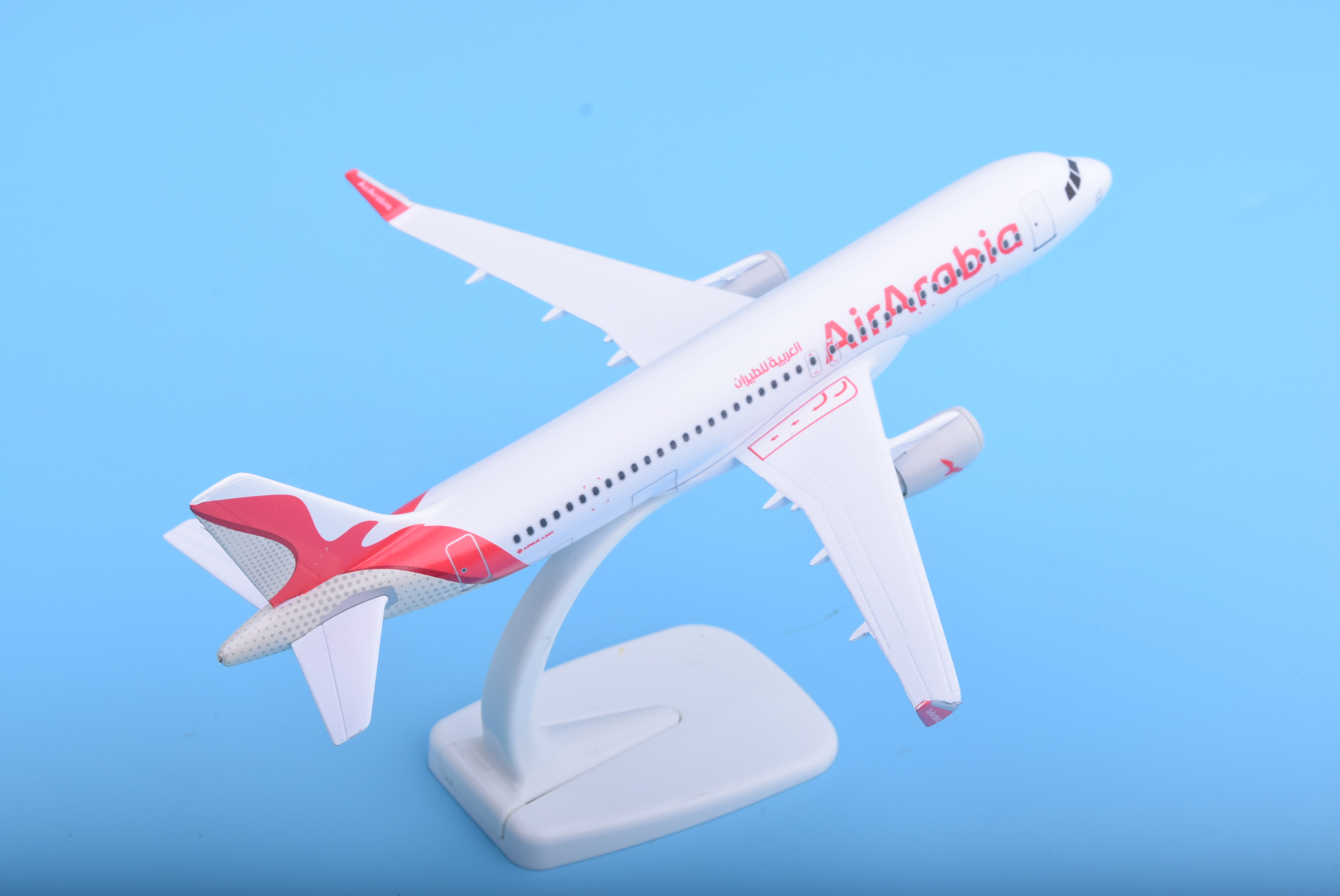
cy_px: 448
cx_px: 670
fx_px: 3073
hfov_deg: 24.6
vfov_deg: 16.6
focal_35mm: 82
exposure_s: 1/200
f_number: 13
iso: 400
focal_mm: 55
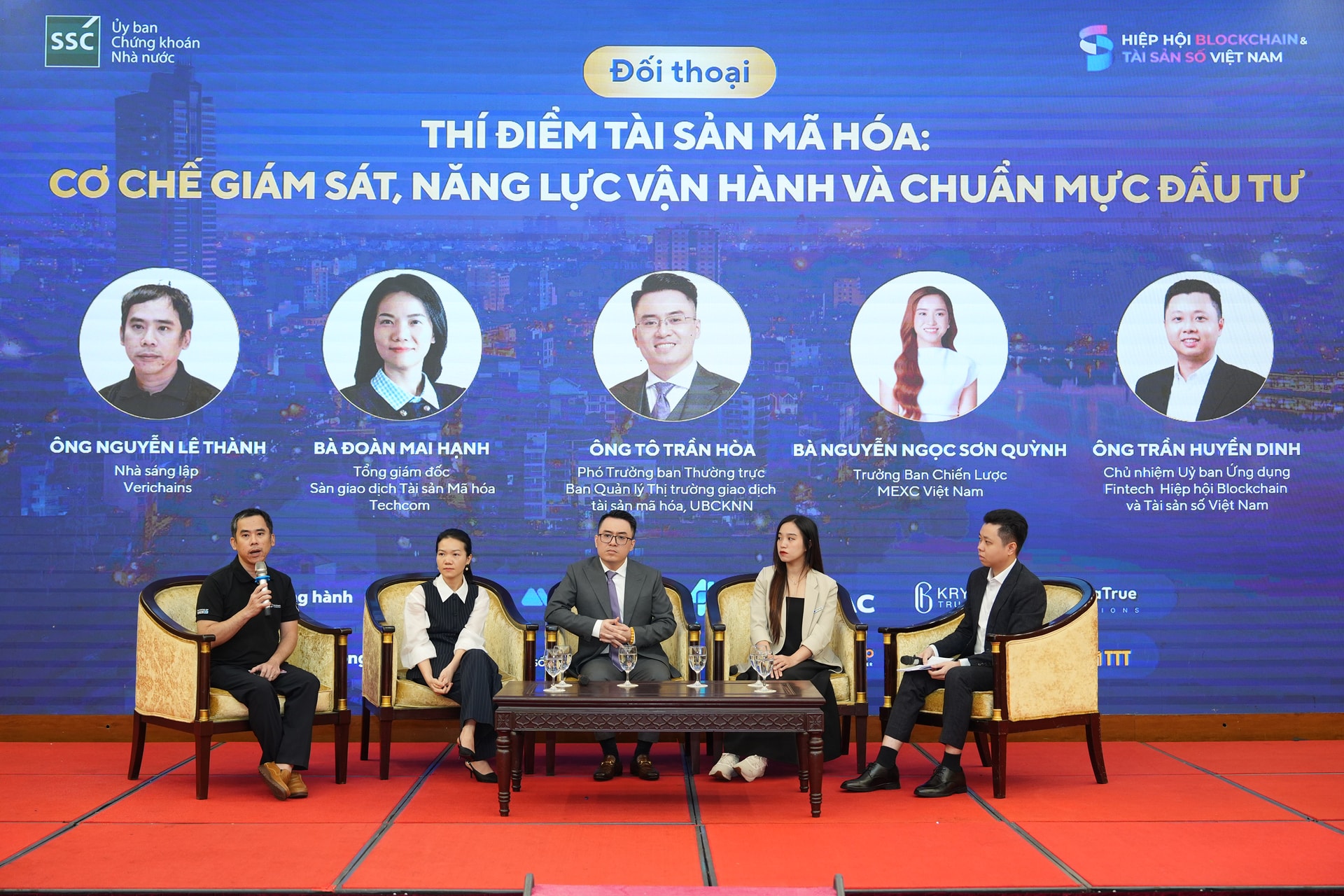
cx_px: 672
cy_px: 448
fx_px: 1680
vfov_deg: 29.9
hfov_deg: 43.6
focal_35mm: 45
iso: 800
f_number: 2.8
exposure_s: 1/200
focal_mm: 45
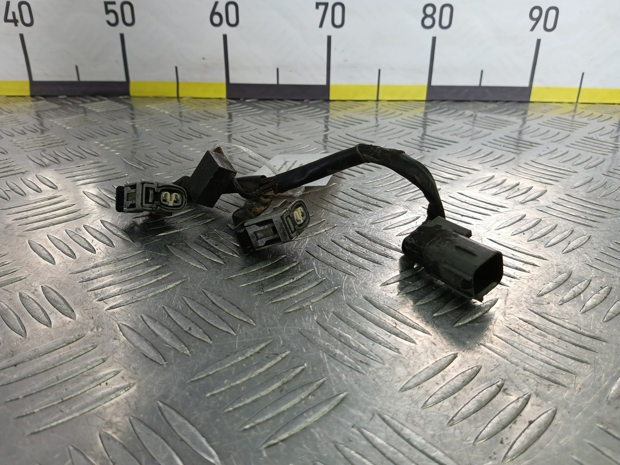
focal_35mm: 23
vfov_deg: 58.9
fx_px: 412
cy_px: 232
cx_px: 310
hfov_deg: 73.9
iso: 85
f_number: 1.6
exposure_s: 1/100
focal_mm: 4.11
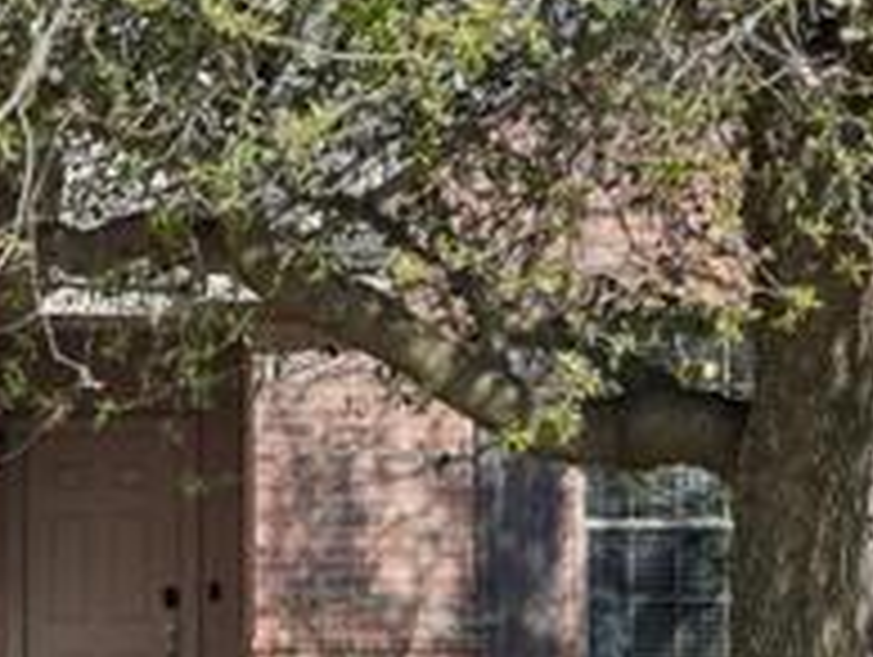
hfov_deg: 12.7
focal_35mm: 152
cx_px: -122
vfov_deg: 9.8
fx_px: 3838
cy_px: 256
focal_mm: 30
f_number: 8
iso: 400
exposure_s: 1/800
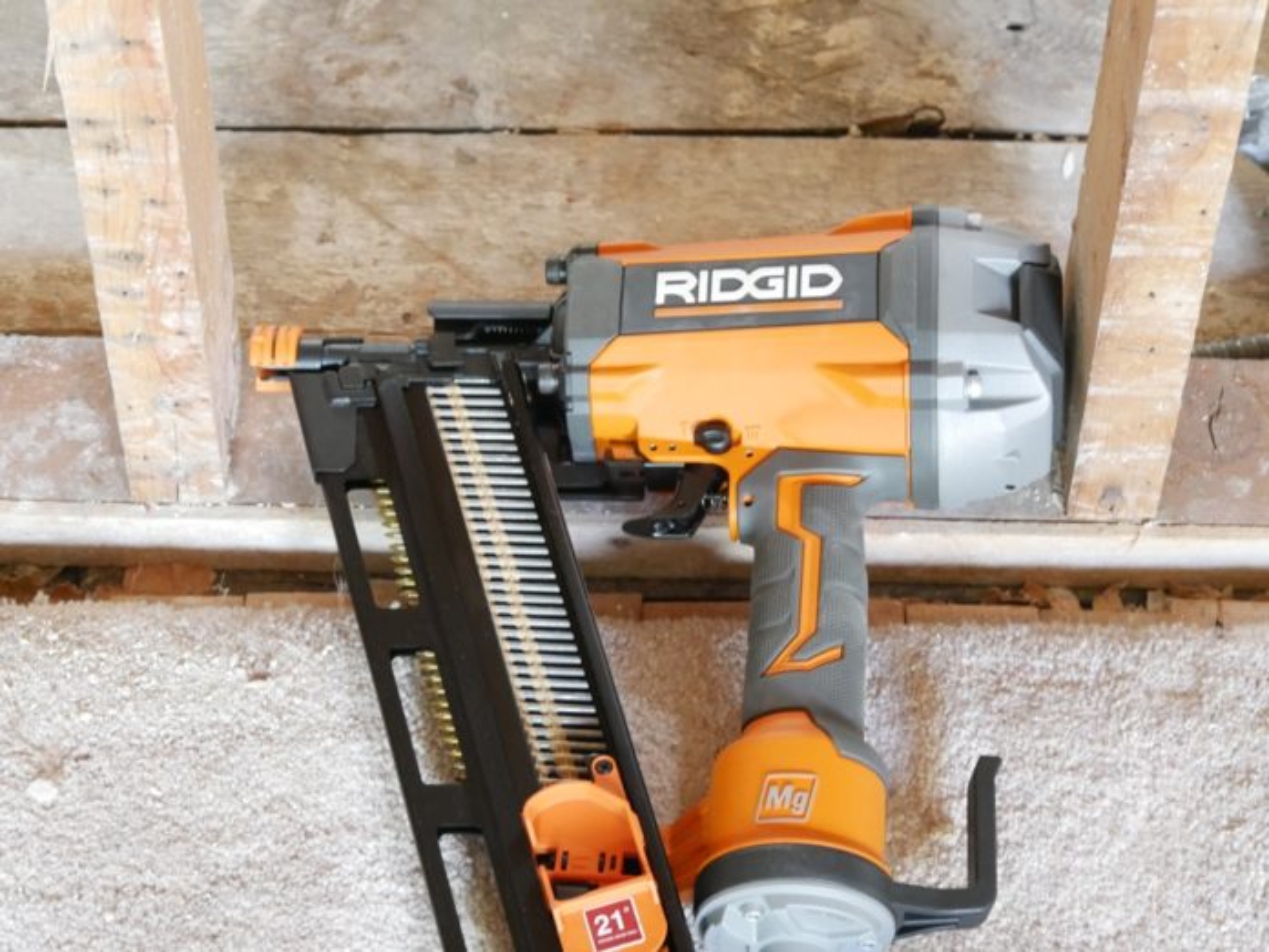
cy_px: 476
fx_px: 3373
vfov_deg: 16.1
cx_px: 634
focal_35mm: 92
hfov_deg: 21.3
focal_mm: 46
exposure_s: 1/10
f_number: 4.9
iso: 3200
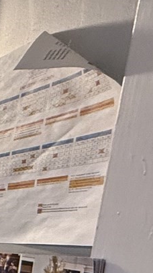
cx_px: -401
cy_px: 320
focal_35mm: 77
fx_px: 556
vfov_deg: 25.0
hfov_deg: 9.1
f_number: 2.2
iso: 400
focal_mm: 2.22
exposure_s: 1/60
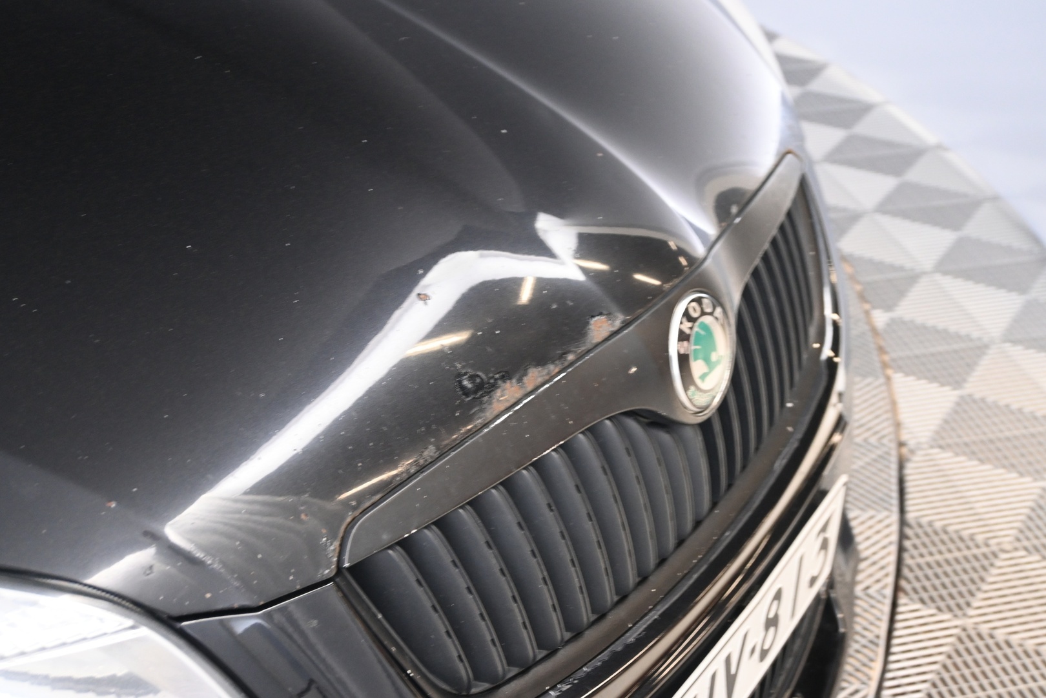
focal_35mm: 52
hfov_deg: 37.9
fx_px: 1525
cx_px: 523
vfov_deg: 25.8
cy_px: 349
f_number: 5.3
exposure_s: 1/13
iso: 1600
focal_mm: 35
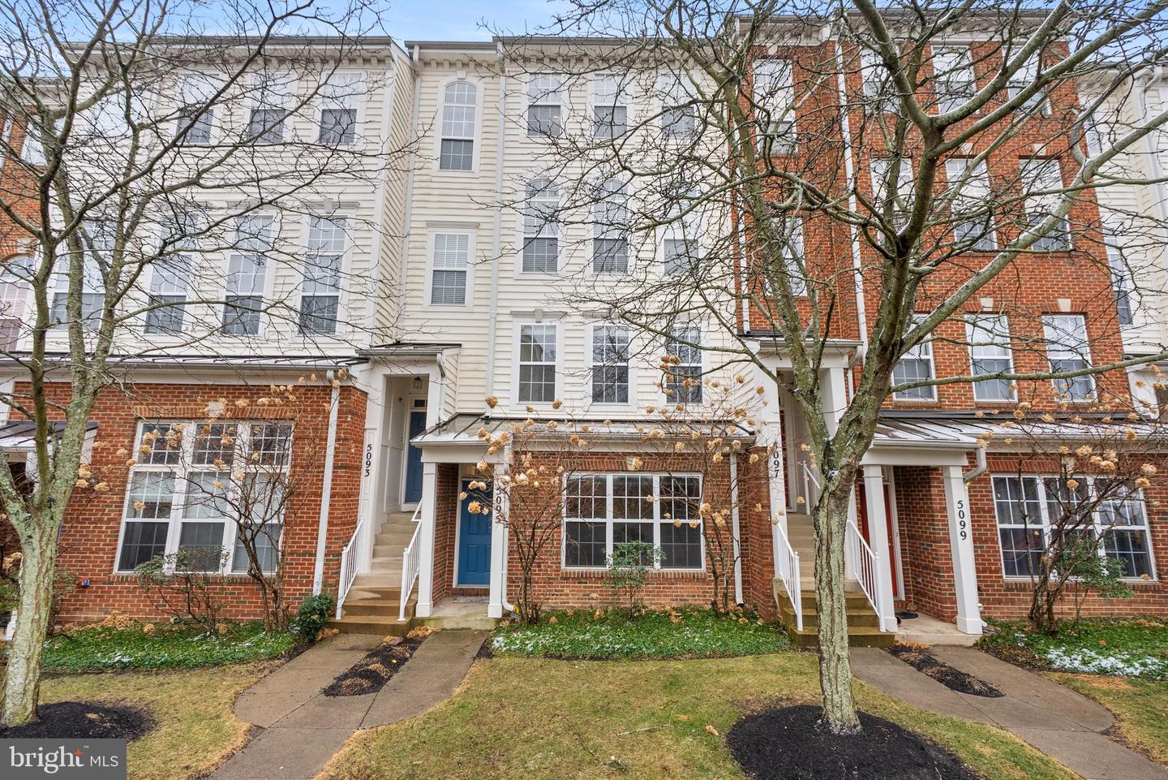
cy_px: 390
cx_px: 584
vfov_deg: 73.8
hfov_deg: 96.7
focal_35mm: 16
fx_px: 519
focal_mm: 16
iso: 800
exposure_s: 1/250
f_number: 8
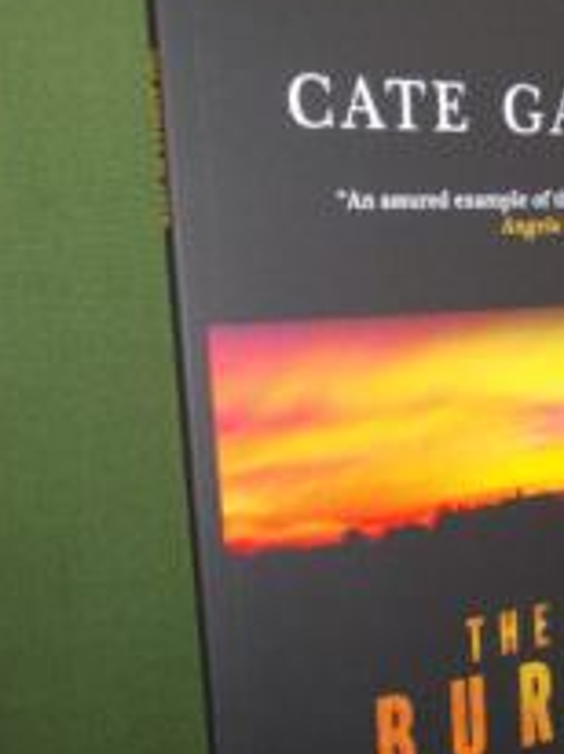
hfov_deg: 28.3
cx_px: 463
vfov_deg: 37.8
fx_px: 1088
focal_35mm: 50
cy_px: 507
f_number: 2.7
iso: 200
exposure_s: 1/25
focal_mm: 4
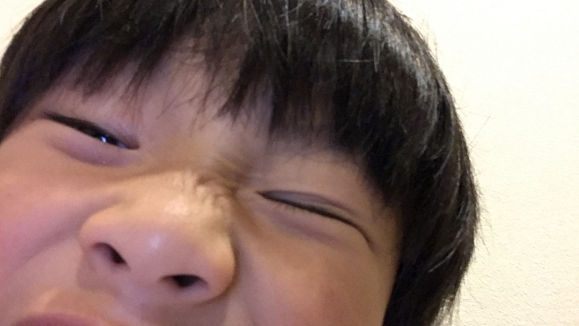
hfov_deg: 52.7
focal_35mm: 38
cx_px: 272
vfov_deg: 30.8
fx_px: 583
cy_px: 231
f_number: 2.2
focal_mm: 2.87
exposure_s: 1/15
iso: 640
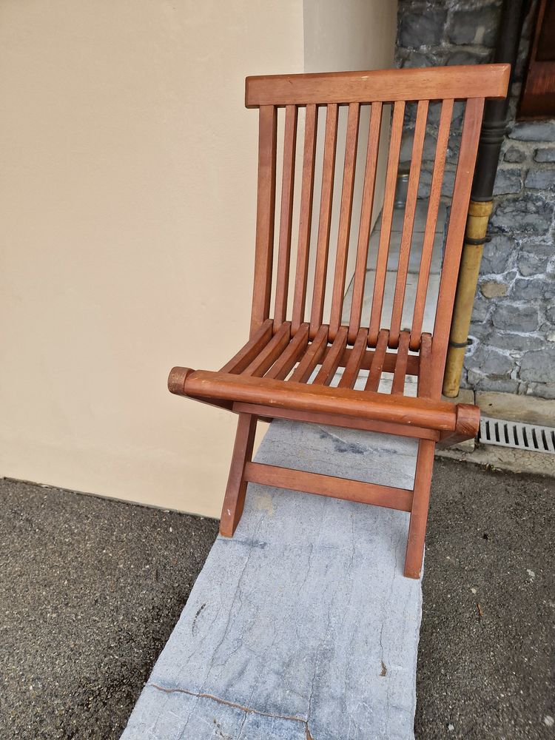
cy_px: 370
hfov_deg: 58.9
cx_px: 278
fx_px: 492
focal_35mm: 23
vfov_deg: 73.9
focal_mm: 5.4
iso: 50
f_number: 1.8
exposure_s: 1/239
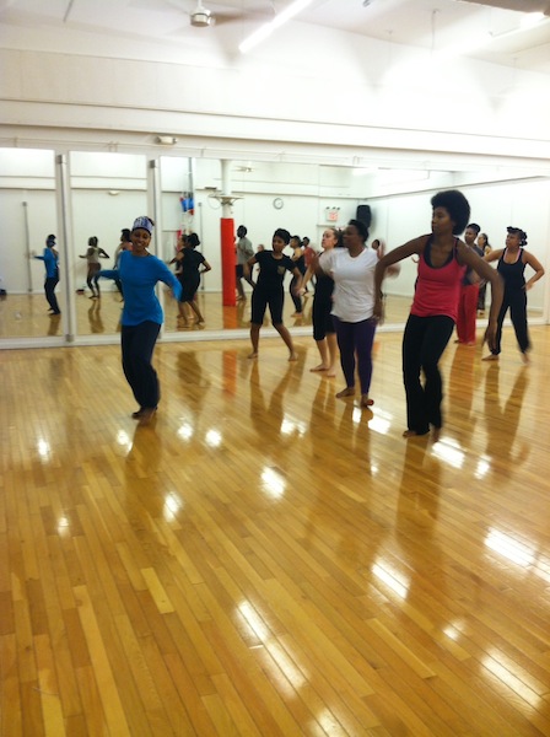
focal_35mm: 35
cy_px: 368
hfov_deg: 40.6
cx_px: 275
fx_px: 744
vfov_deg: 52.7
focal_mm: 3.85
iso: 80
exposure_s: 1/15
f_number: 2.8
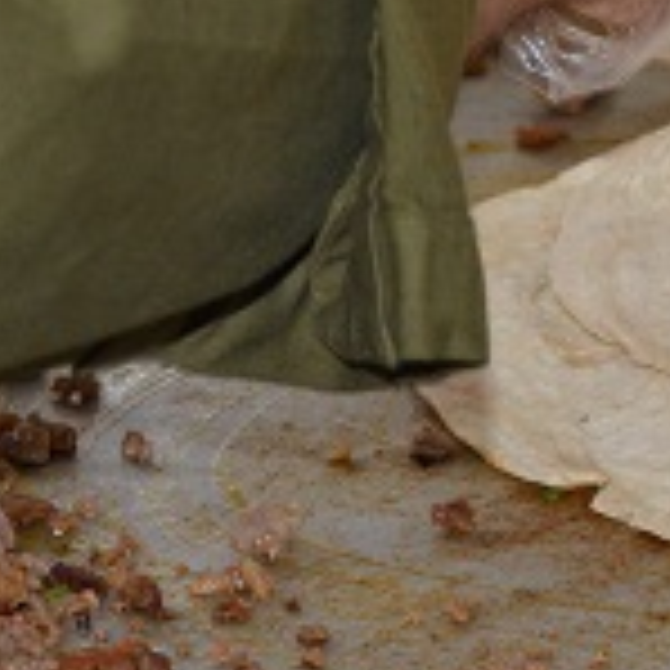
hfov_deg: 6.7
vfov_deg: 6.8
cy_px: 169
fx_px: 5626
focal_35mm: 257
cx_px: 1111
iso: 800
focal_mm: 45
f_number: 4.8
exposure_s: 1/60
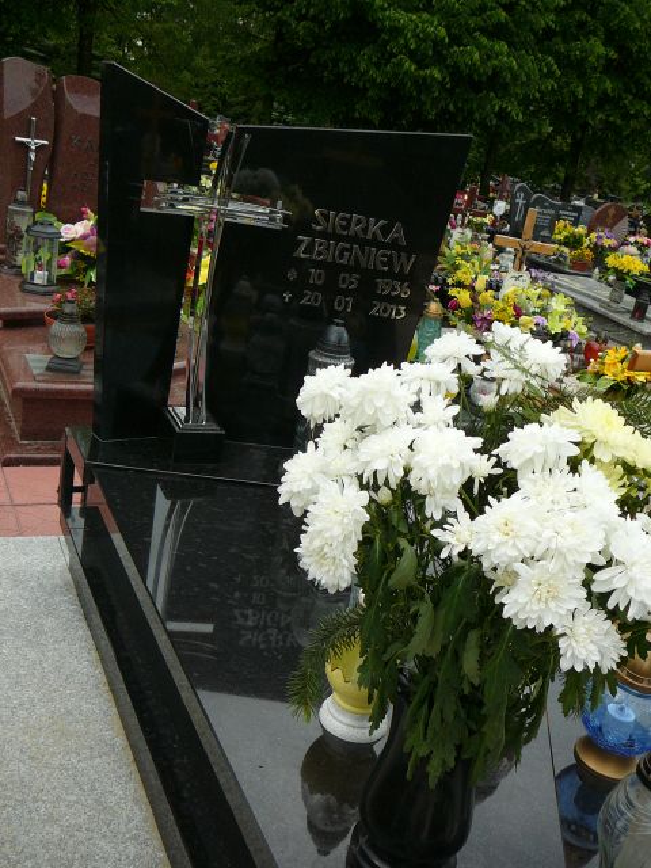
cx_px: 326
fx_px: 878
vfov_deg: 52.6
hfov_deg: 40.7
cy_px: 434
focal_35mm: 35
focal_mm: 5.2
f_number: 2.8
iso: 80
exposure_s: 1/640
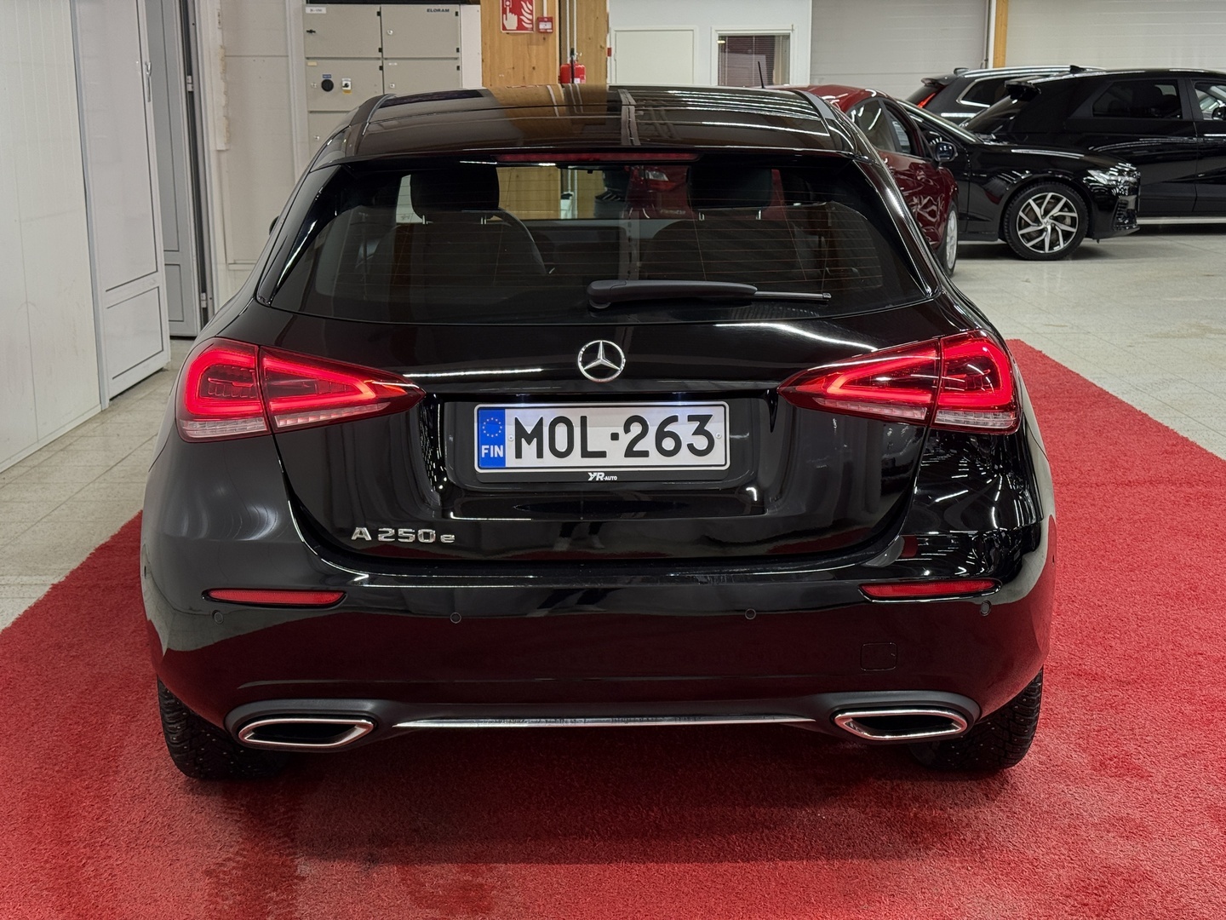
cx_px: 613
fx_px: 1700
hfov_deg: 39.7
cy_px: 460
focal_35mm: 48
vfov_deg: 30.3
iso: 125
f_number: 1.78
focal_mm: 6.76
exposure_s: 1/60
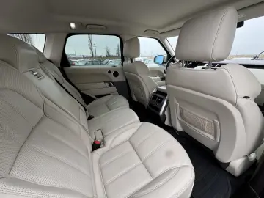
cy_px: 99
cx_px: 132
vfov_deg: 85.7
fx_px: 107
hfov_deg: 102.1
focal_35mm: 14
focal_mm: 2.22
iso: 125
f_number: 2.2
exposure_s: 1/99
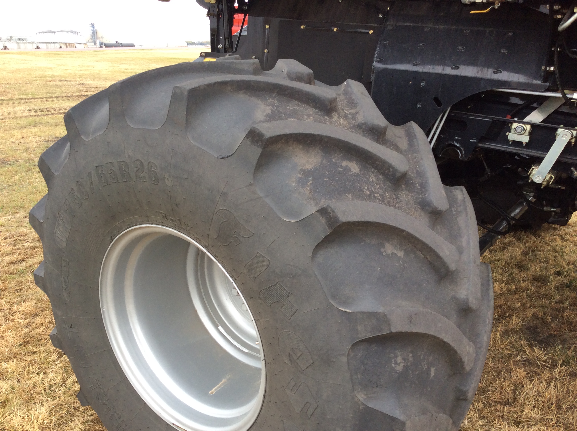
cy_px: 216
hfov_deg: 56.9
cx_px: 288
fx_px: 533
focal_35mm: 32
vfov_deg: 44.1
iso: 32
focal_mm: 3.3
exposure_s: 1/165
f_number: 2.4
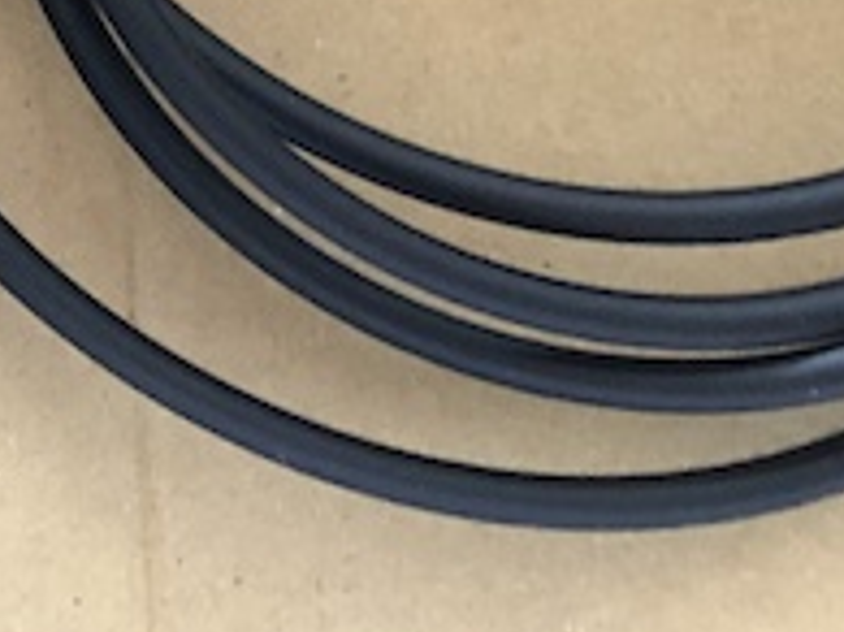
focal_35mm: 115
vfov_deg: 11.7
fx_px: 2802
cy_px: -567
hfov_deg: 15.1
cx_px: -636
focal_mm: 3.99
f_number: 1.8
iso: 100
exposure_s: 1/11
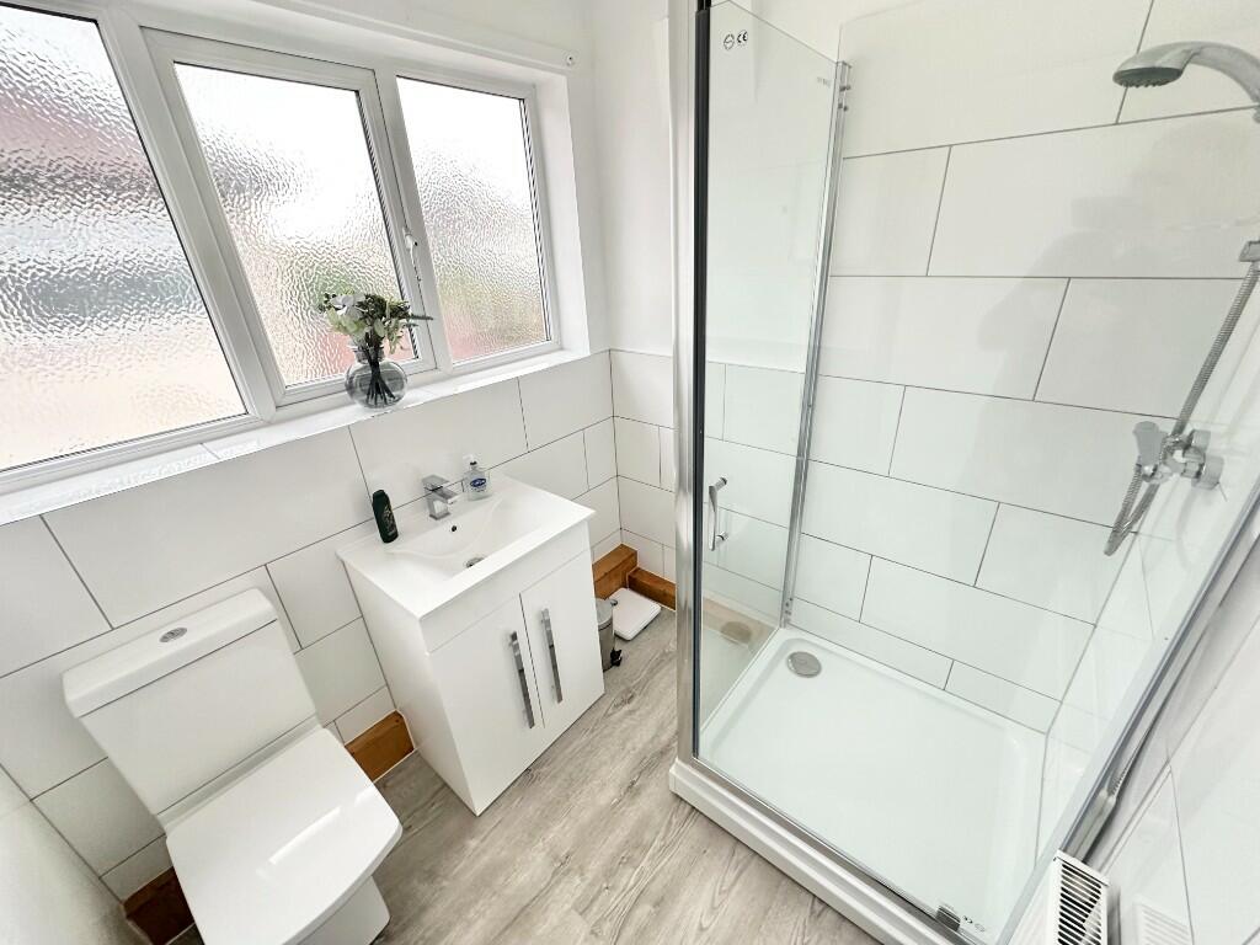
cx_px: 630
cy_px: 472
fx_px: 510
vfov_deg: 85.7
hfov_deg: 102.1
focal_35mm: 14
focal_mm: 2.22
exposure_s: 1/99
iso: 250
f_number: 2.2
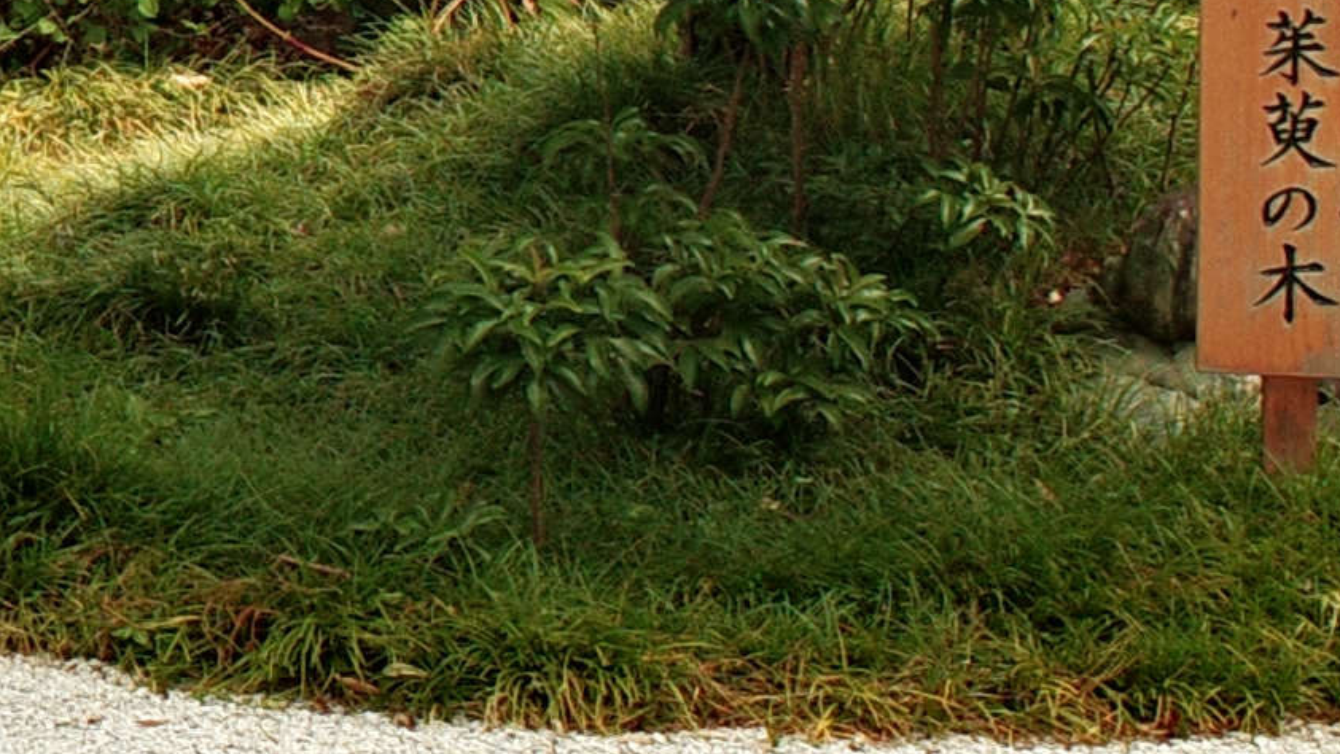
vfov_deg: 5.7
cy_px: -569
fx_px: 7427
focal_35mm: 209
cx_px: -1529
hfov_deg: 9.5
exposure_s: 1/160
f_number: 3.2
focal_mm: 18.3
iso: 200
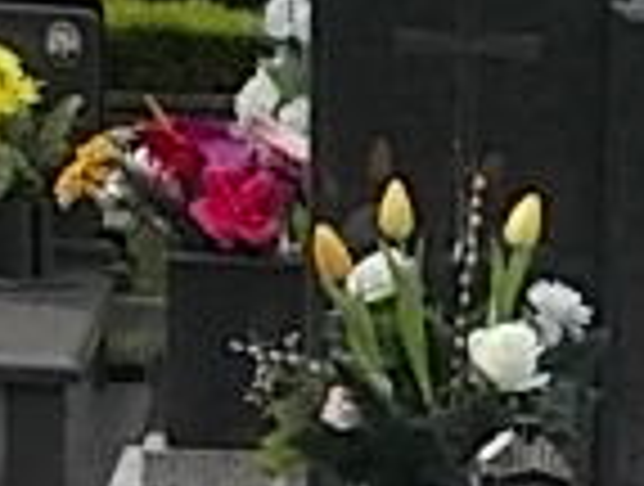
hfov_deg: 9.5
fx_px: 3581
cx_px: 1351
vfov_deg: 7.5
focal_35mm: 192
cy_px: 886
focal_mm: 6.1
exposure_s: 1/125
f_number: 6.5
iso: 80
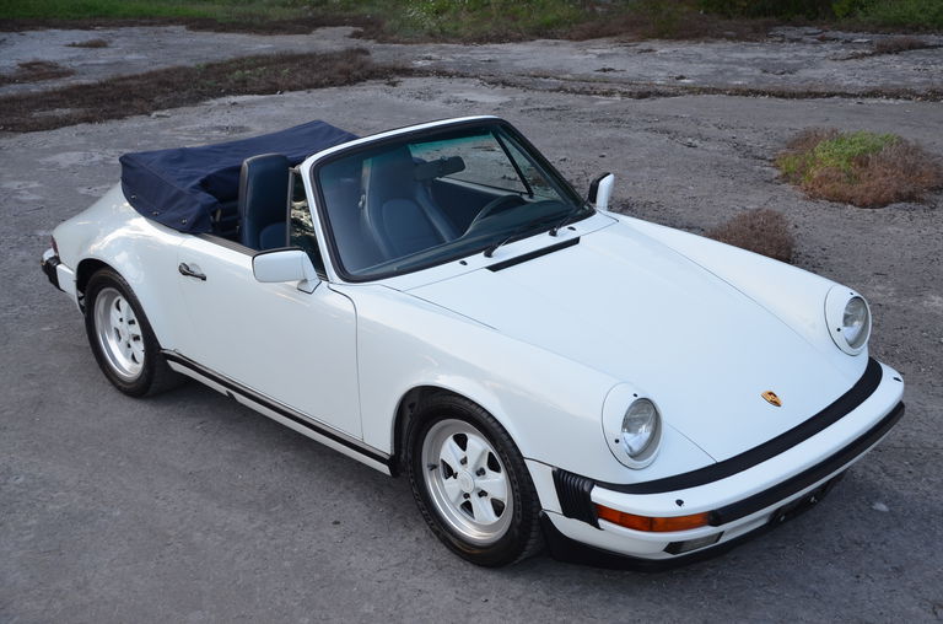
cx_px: 472
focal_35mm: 46
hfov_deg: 42.4
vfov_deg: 28.8
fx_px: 1215
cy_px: 312
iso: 400
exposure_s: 1/80
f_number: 4.5
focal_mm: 31
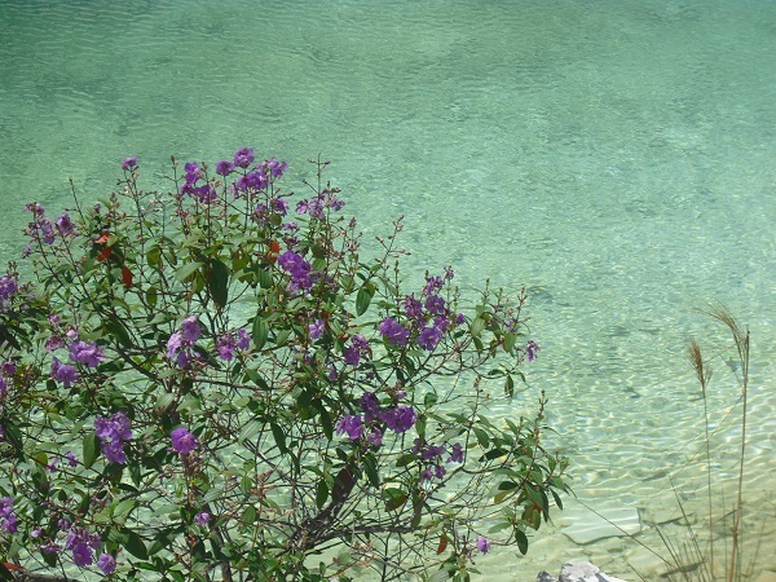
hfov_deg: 17.4
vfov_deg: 13.1
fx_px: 2533
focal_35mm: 113
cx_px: 388
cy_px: 291
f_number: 10.4
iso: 64
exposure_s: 1/125
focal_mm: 18.6
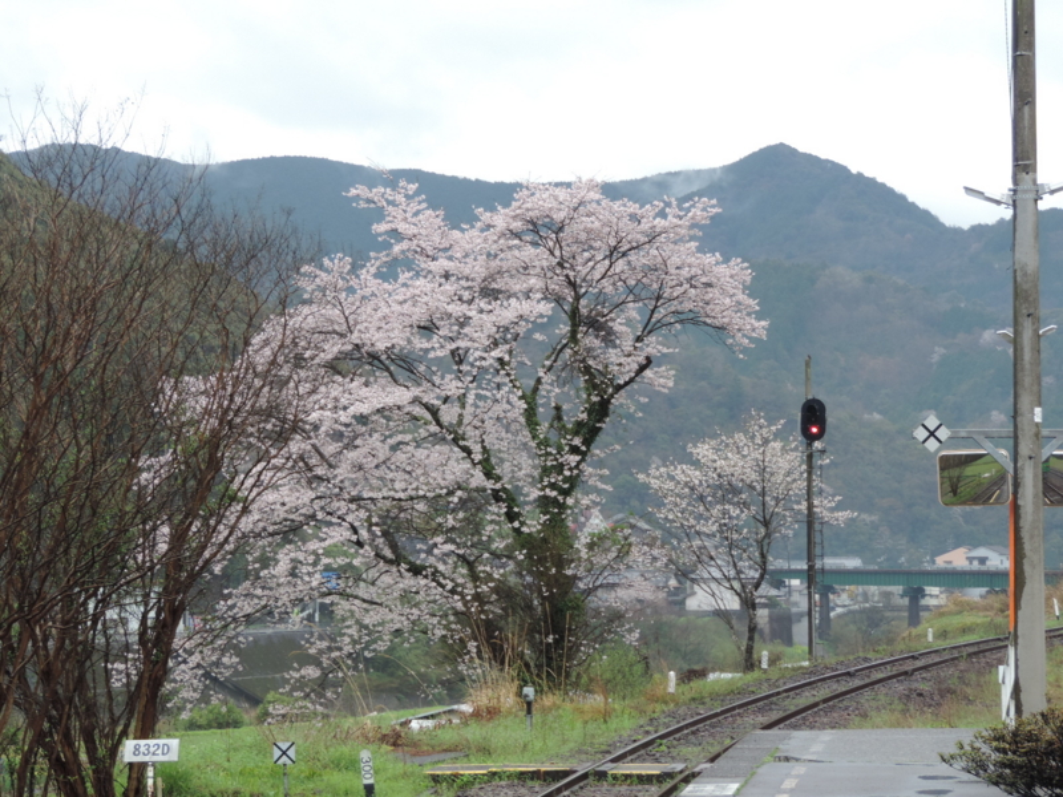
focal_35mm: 90
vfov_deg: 16.4
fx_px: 2764
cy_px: 398
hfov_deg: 21.8
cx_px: 532
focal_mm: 16
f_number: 4.1
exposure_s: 1/100
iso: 90
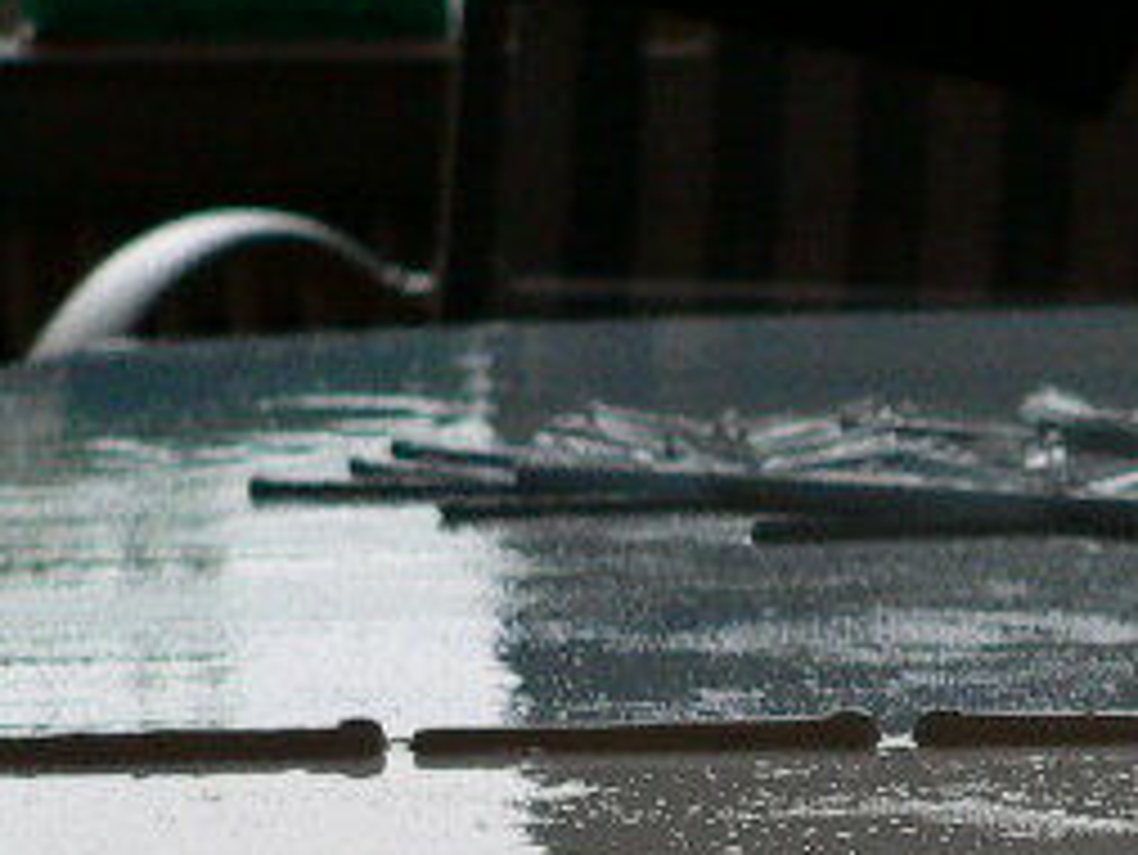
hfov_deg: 20.1
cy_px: 1053
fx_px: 2993
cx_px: 1403
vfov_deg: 15.6
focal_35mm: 91
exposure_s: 1/30
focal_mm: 6
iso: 200
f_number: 2.8
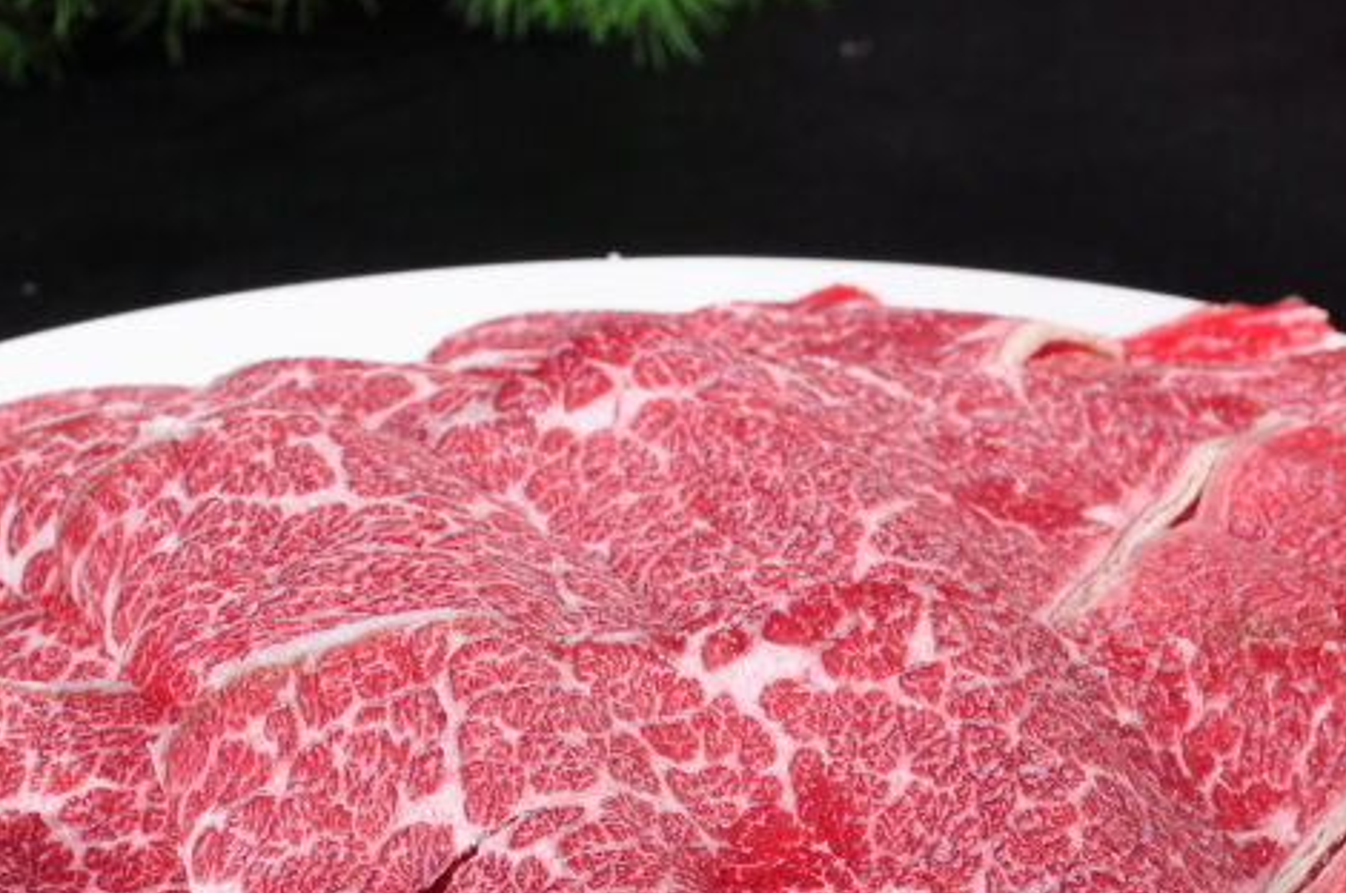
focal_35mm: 320
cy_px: 641
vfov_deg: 4.3
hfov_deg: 6.4
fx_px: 11948
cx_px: 639
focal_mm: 98
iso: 200
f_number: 13
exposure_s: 1/125
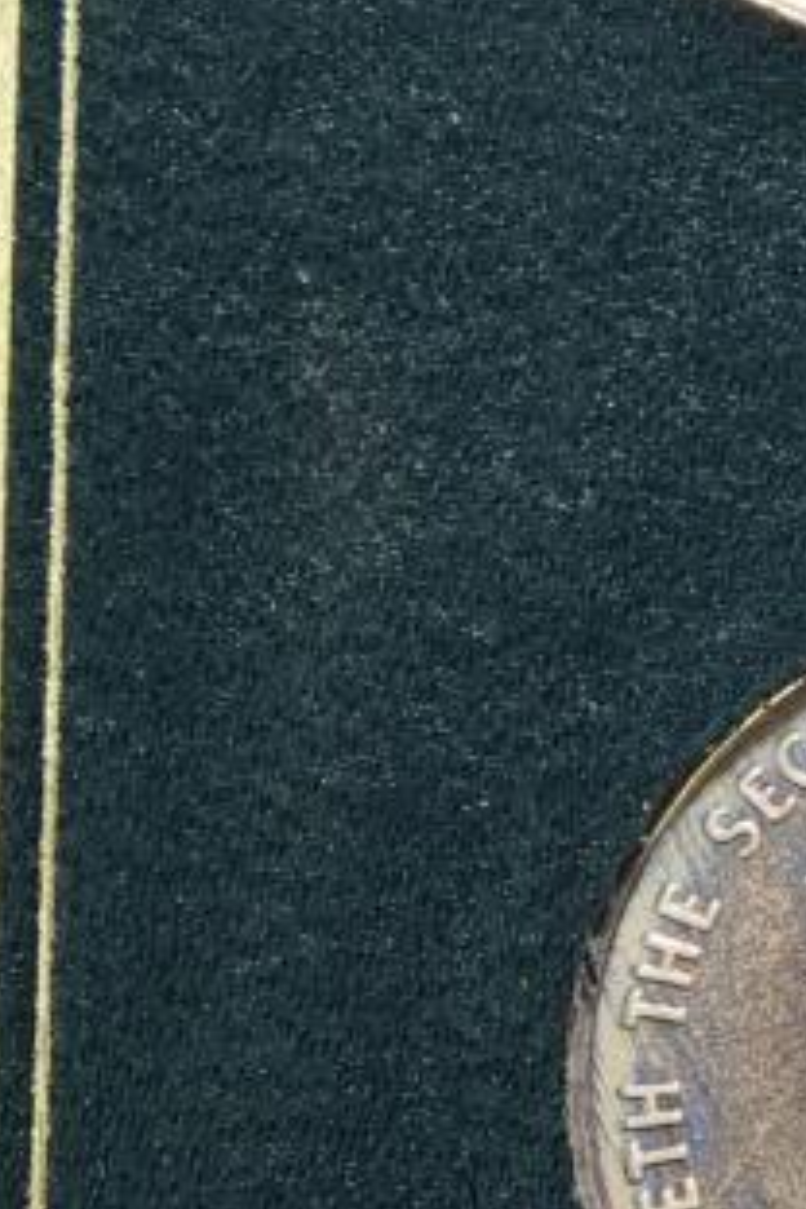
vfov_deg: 5.7
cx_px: 1895
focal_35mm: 360
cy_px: 236
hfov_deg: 3.8
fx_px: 12089
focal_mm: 9
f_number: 2
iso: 640
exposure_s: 1/100
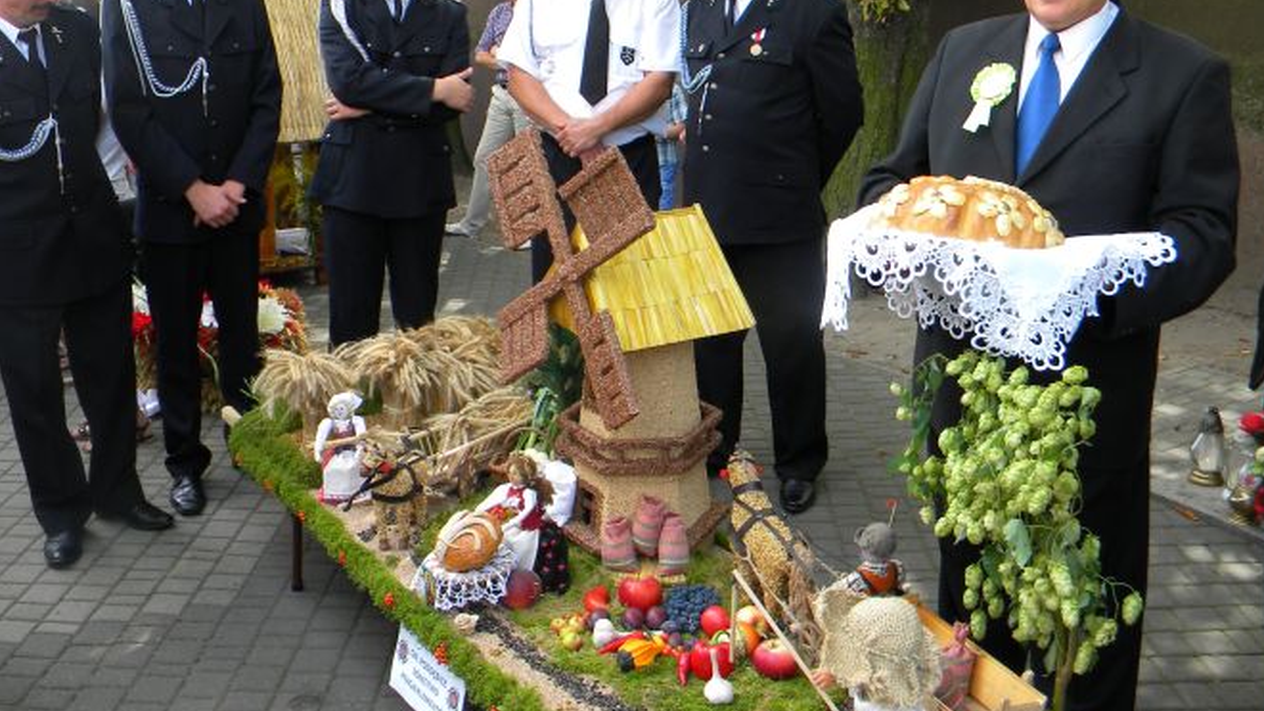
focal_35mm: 37
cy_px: 289
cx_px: 611
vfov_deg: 31.9
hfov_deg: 54.0
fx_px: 1240
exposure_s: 1/98
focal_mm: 5
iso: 80
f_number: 3.5
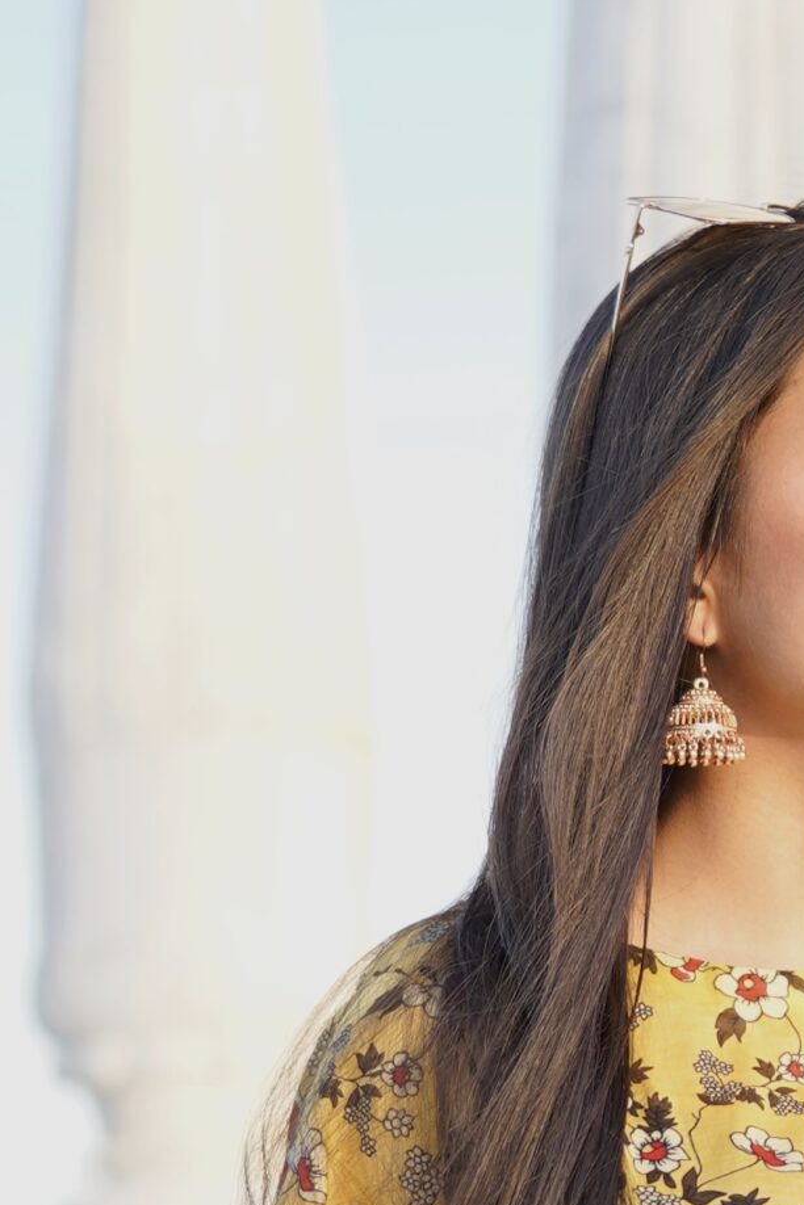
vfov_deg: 13.8
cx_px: 889
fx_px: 4857
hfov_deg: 9.4
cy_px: 1340
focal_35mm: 145
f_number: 1.4
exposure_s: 1/640
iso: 100
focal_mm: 35
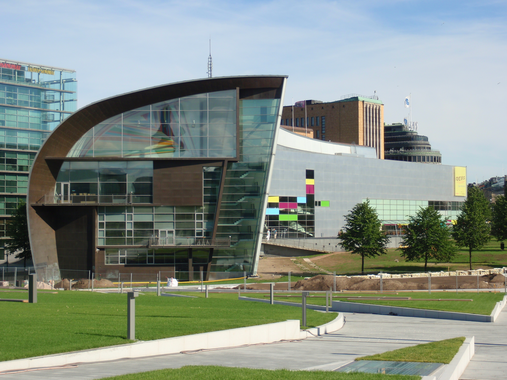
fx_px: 1025
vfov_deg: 21.0
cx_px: 254
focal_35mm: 70
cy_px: 190
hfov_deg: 27.8
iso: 64
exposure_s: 1/400
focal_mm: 12.5
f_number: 4.9
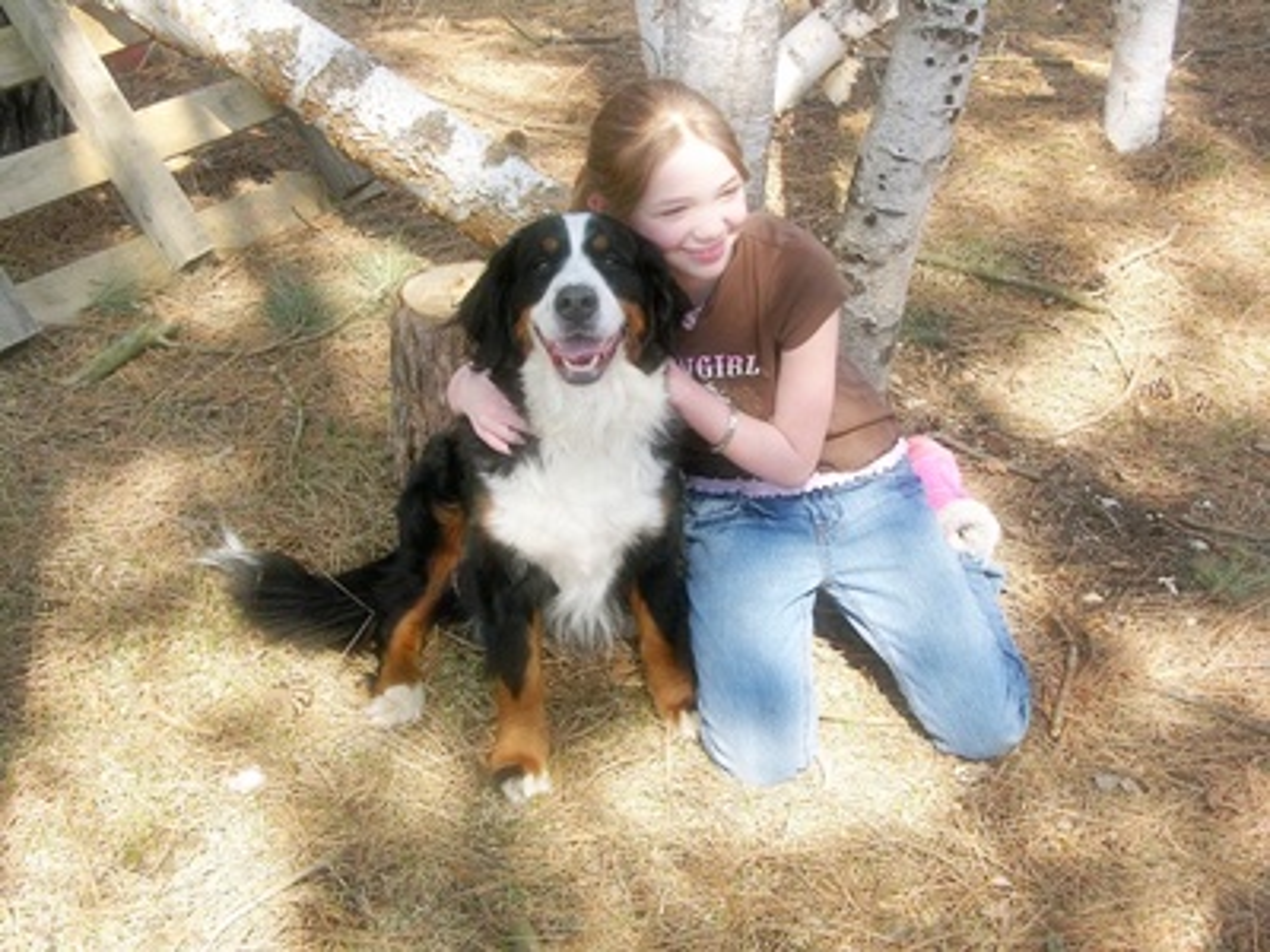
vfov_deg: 27.0
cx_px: 635
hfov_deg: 35.5
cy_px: 476
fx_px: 1981
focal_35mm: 54
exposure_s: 1/118
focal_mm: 13.7
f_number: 3.9
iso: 50
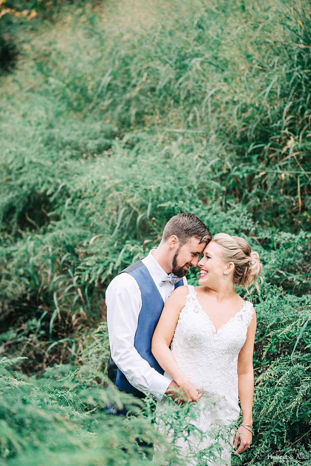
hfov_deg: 16.7
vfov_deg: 24.8
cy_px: 233
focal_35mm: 82
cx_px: 156
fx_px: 1061
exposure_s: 1/250
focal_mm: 82
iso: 320
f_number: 2.8
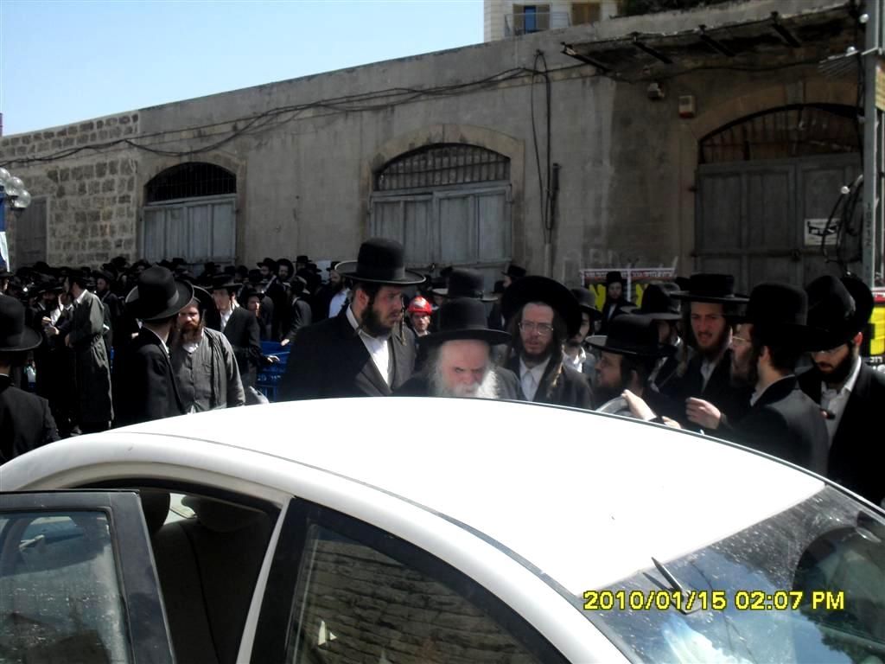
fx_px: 972
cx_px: 442
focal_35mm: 38
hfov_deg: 49.0
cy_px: 332
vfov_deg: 37.7
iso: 80
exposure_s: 1/125
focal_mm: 6.3
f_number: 8.3
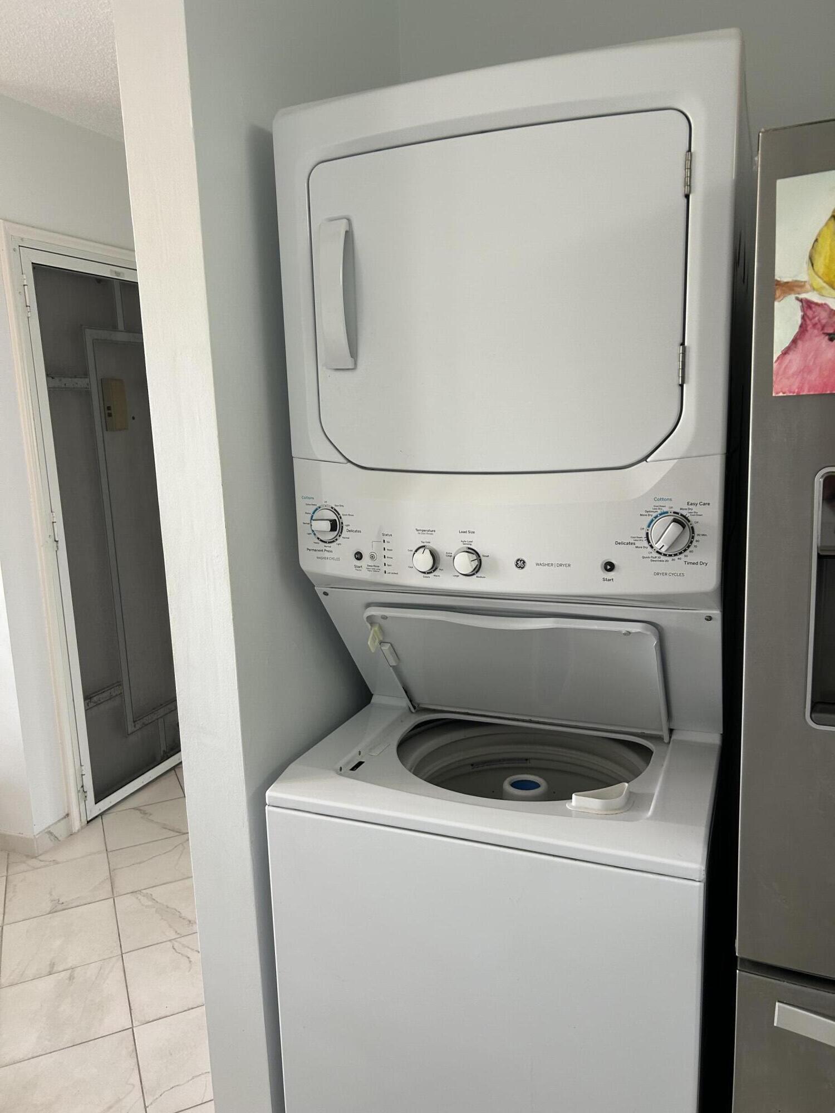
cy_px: 556
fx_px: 836
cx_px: 418
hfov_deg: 53.1
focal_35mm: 26
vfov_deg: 67.3
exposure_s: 1/60
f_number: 1.5
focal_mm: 5.7
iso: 100
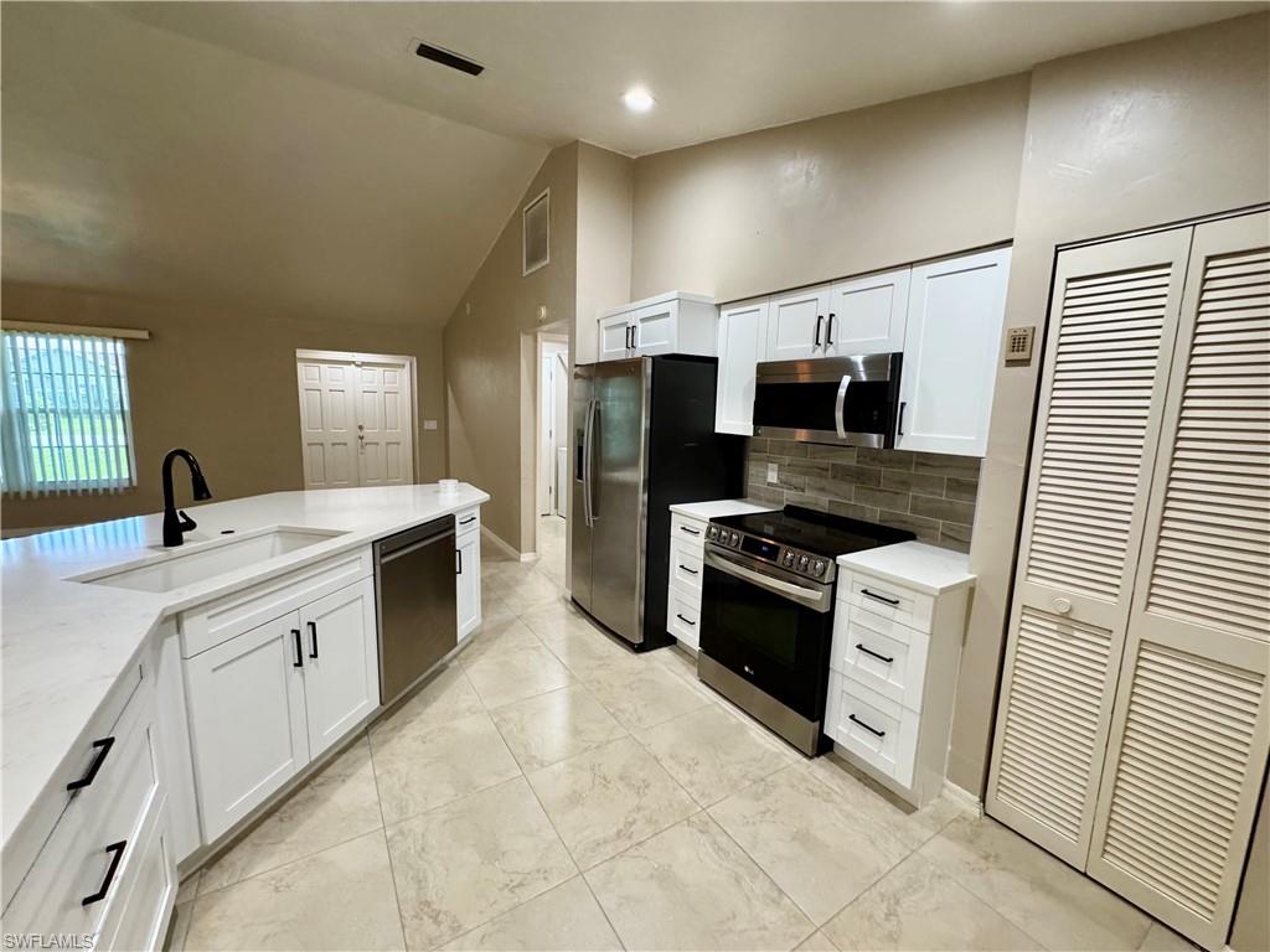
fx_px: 514
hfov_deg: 102.1
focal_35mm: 14
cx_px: 635
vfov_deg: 85.7
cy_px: 476
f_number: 2.2
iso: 320
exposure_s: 1/60
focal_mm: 2.22
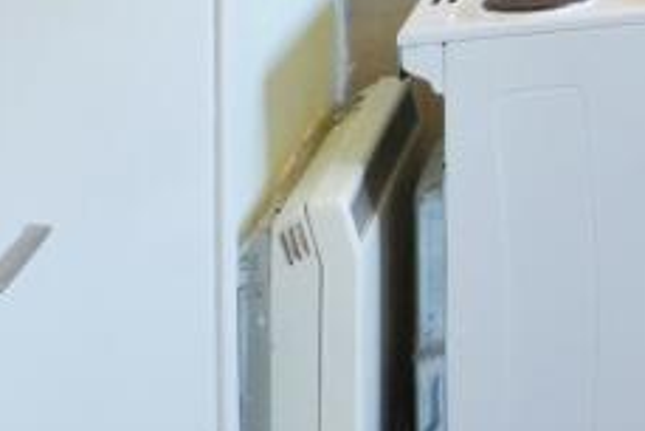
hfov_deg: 21.4
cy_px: -306
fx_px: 1201
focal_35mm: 67
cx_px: 1118
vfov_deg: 17.2
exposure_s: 1/15
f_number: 9
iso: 640
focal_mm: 10
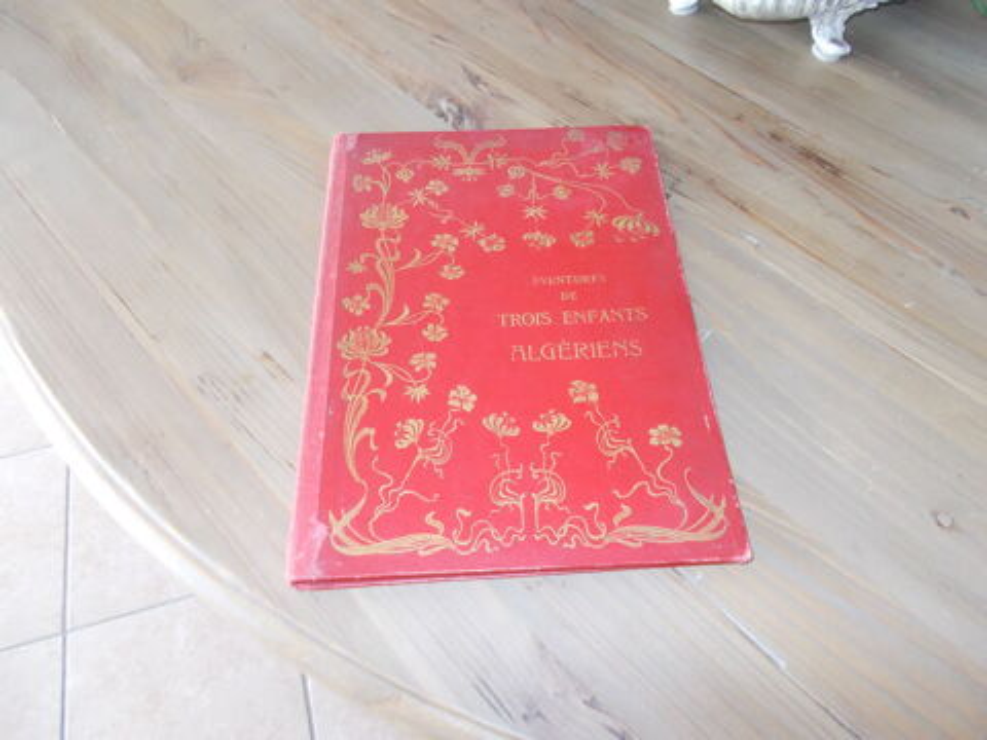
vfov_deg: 53.1
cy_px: 370
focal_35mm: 26
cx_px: 494
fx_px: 741
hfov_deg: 67.3
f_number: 3.2
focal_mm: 4.6
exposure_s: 1/25
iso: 200
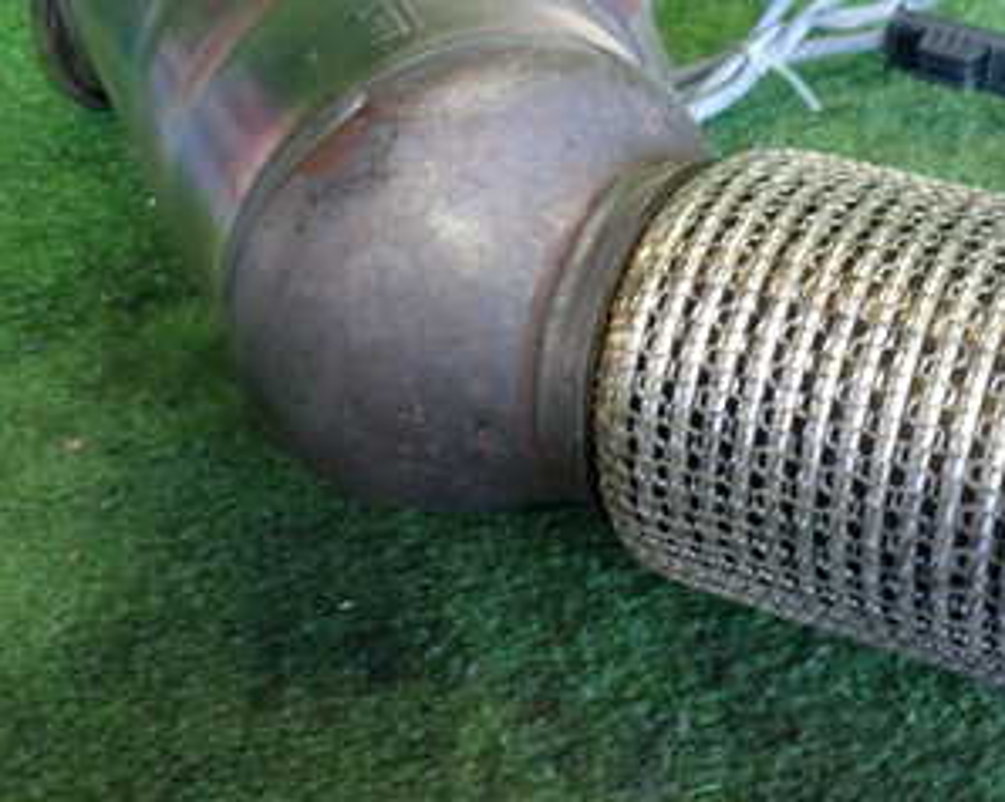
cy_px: 192
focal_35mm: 59
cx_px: 681
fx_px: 1754
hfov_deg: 31.7
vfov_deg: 25.4
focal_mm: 5.4
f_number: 2.3
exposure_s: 1/30
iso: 200
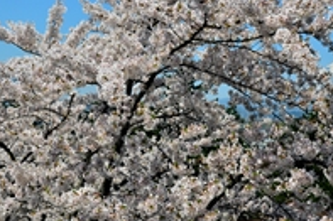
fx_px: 638
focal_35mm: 69
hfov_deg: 29.3
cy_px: 77
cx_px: 177
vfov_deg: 19.6
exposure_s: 1/640
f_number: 13
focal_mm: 34
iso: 400
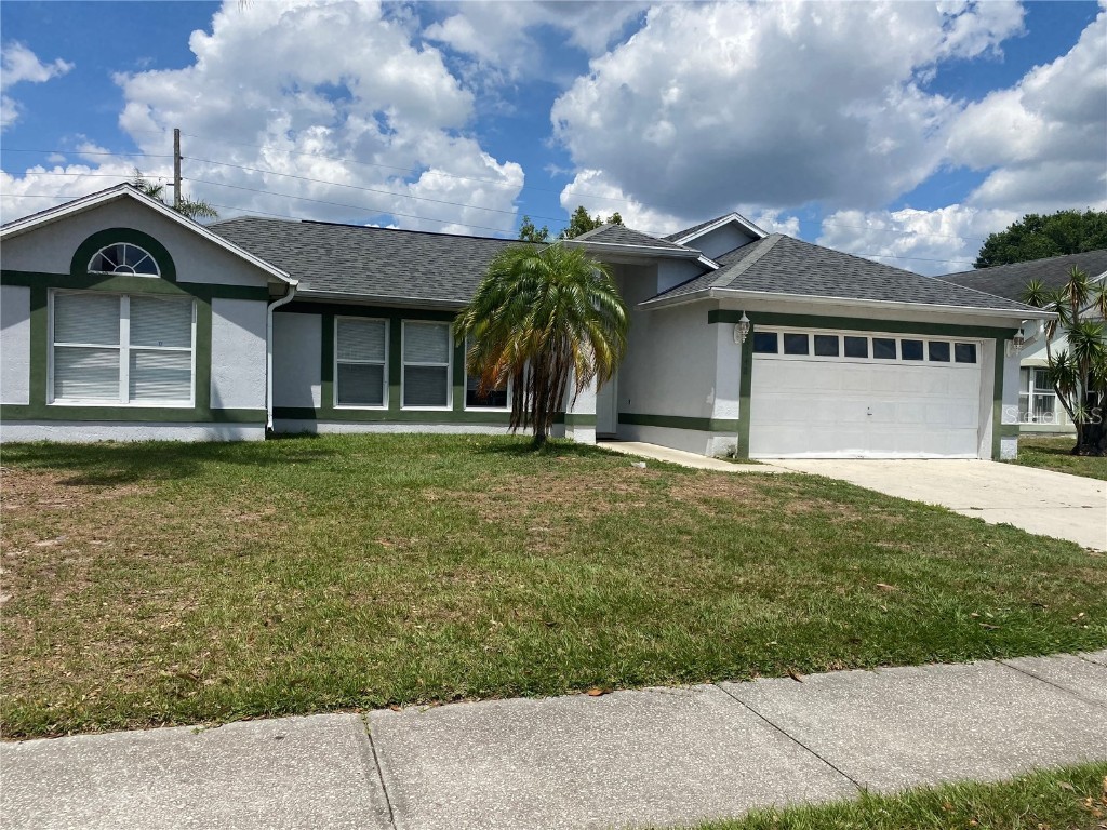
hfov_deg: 67.3
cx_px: 554
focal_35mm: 26
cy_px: 415
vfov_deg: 53.1
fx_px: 831
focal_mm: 4.25
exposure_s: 1/4808
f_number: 1.8
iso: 32
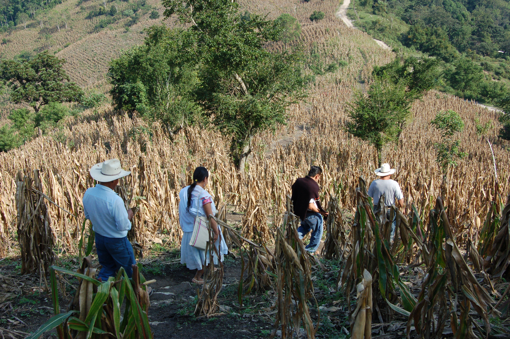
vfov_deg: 29.8
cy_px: 170
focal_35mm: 45
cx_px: 255
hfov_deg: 43.6
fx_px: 637
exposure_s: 1/250
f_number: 11
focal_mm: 30
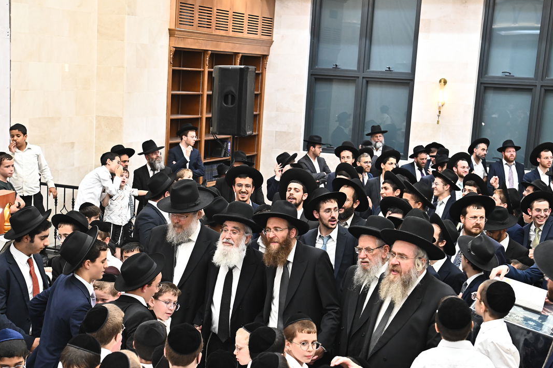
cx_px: 251
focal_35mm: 63
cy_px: 239
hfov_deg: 31.9
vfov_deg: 21.5
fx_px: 967
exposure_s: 1/250
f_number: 4.5
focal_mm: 48
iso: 2000
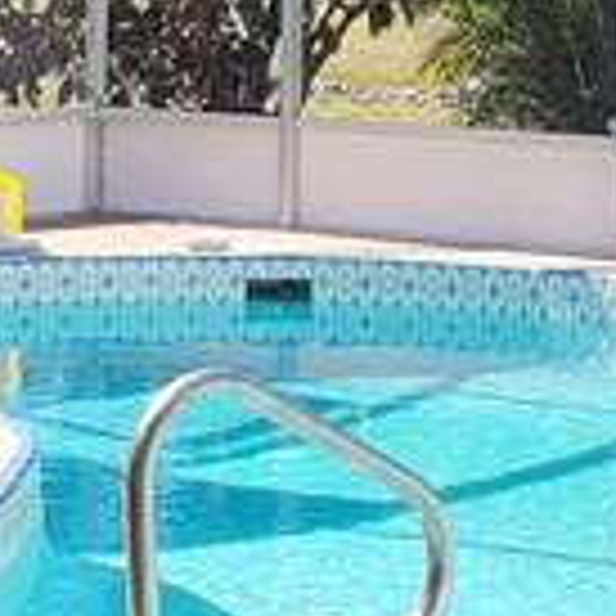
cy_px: -18
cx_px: -9
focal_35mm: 172
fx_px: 3463
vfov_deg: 10.1
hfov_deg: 10.1
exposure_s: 1/544
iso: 40
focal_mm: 5.4
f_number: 1.8
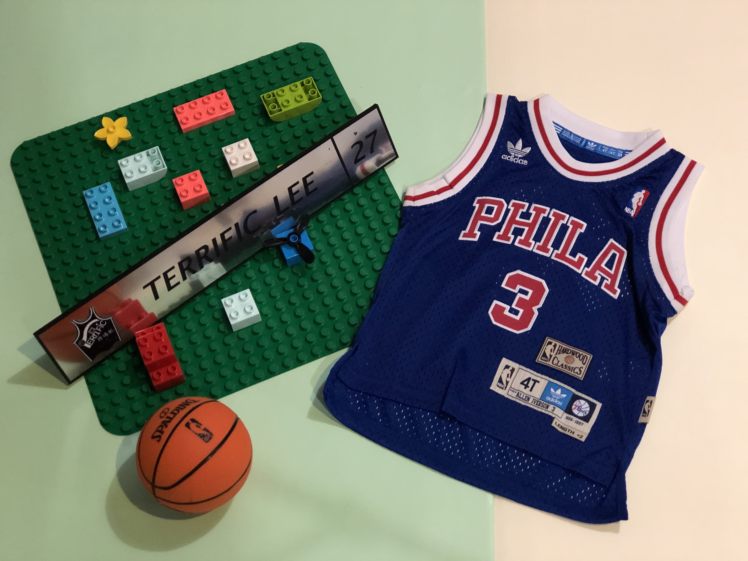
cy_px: 280
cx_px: 374
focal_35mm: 57
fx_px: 1232
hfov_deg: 33.8
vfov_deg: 25.7
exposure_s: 1/30
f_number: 2.8
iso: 250
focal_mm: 6.6
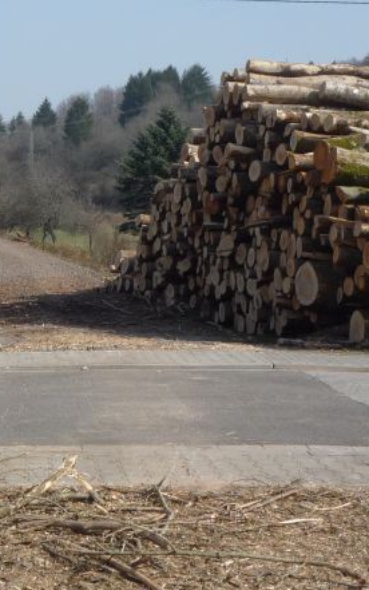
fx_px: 1286
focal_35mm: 80
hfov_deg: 16.1
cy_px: 320
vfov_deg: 25.8
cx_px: 28
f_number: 6.3
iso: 100
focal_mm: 6.5
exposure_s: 1/500
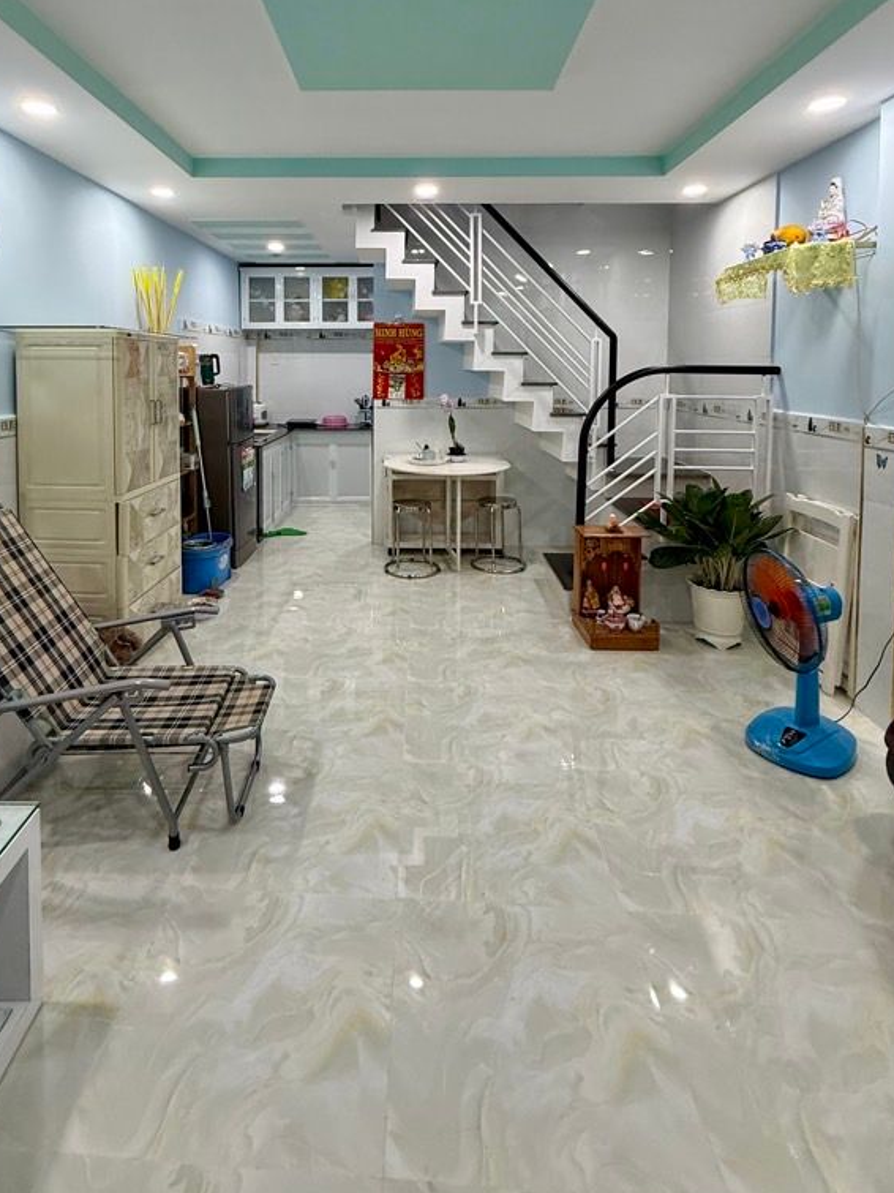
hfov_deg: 68.3
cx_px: 382
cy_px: 400
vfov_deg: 81.9
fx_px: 654
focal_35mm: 19
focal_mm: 2.22
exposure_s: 1/100
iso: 250
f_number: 2.2
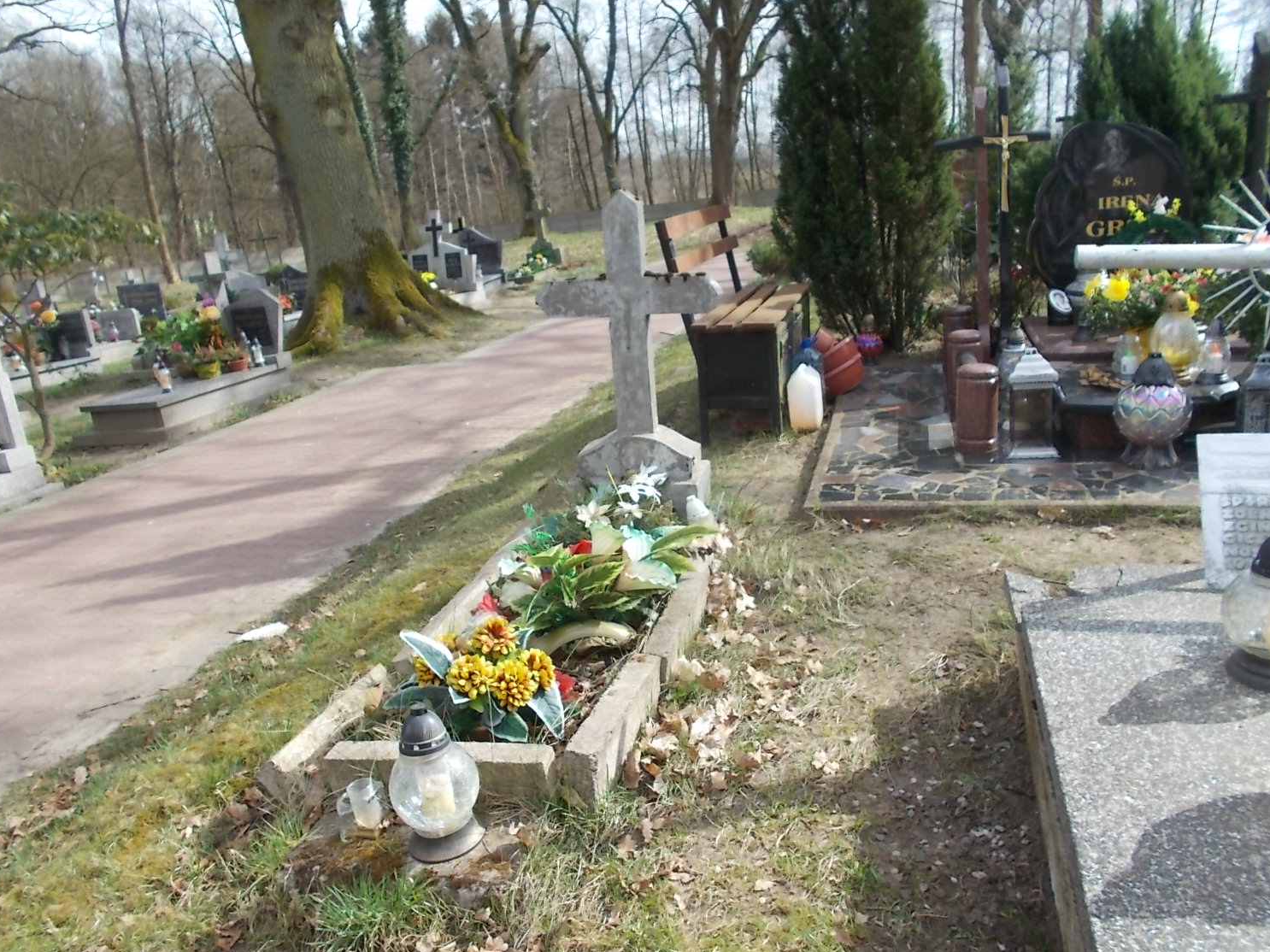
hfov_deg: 63.4
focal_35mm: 28
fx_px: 1027
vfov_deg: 49.7
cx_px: 619
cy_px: 470
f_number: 3.2
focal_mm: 4.6
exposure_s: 1/500
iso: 80
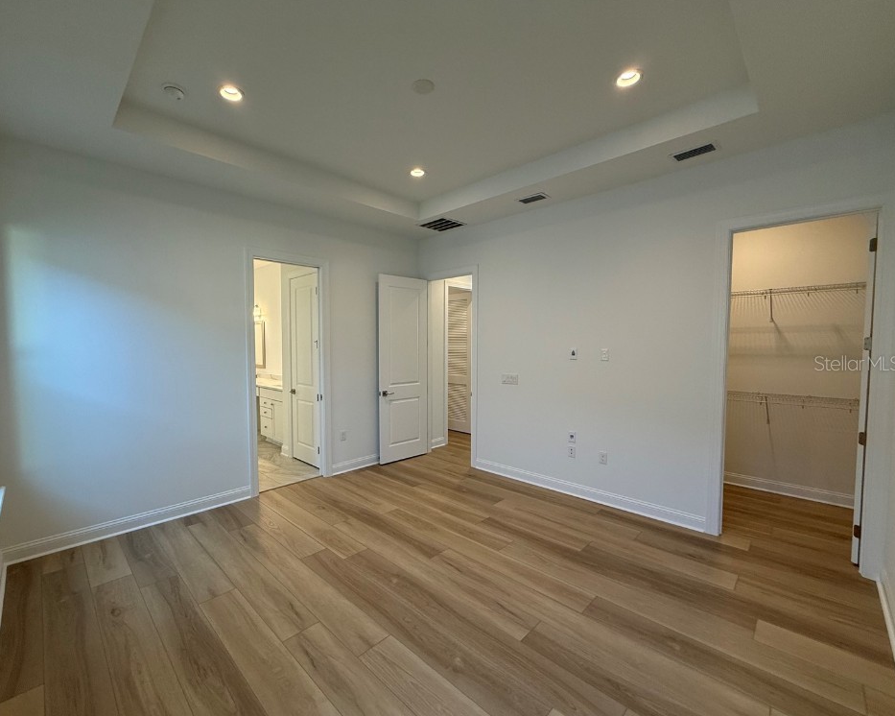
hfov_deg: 96.6
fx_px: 397
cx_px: 413
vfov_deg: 84.0
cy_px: 363
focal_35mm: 15
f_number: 2.2
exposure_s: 1/120
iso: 160
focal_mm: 2.22
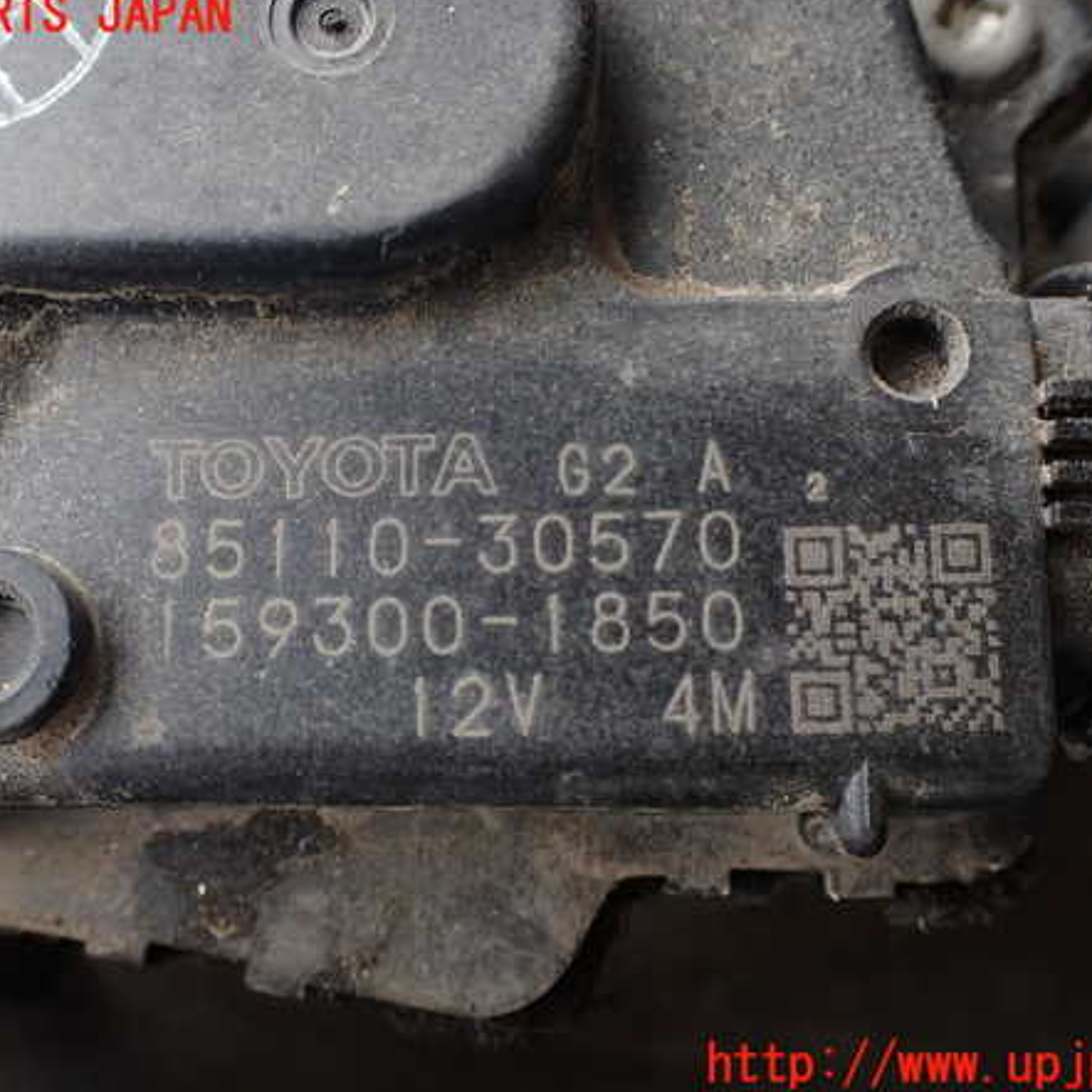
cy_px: 541
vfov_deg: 46.0
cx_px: 524
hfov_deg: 46.0
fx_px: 1285
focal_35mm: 36
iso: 200
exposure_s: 1/125
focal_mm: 5.4
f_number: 2.3
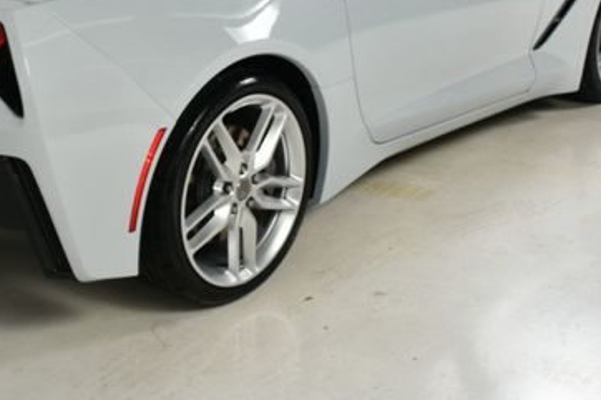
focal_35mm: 69
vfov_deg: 19.5
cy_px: 76
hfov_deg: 29.0
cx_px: 176
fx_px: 1151
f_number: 13
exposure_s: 1/160
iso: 100
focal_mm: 26
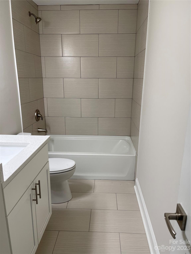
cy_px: 127
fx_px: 191
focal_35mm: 26
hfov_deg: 53.1
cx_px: 96
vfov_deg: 67.3
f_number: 1.6
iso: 100
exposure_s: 1/120
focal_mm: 5.1
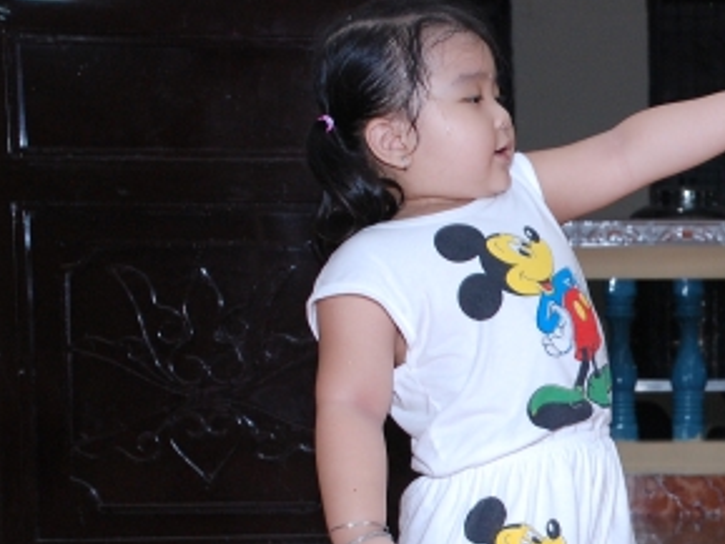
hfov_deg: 18.6
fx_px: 2137
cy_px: 407
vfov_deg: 14.5
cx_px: 763
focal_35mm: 102
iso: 800
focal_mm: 32
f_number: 6.3
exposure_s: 1/60
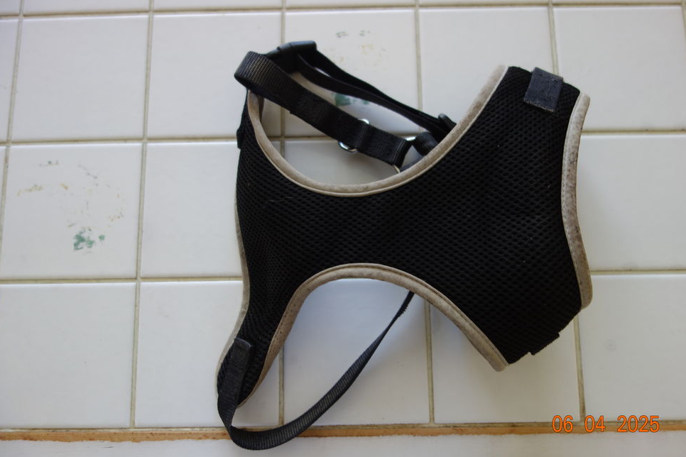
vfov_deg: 45.0
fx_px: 553
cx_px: 351
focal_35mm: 29
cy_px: 235
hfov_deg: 63.7
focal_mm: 10.4
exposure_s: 1/60
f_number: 1.8
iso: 125
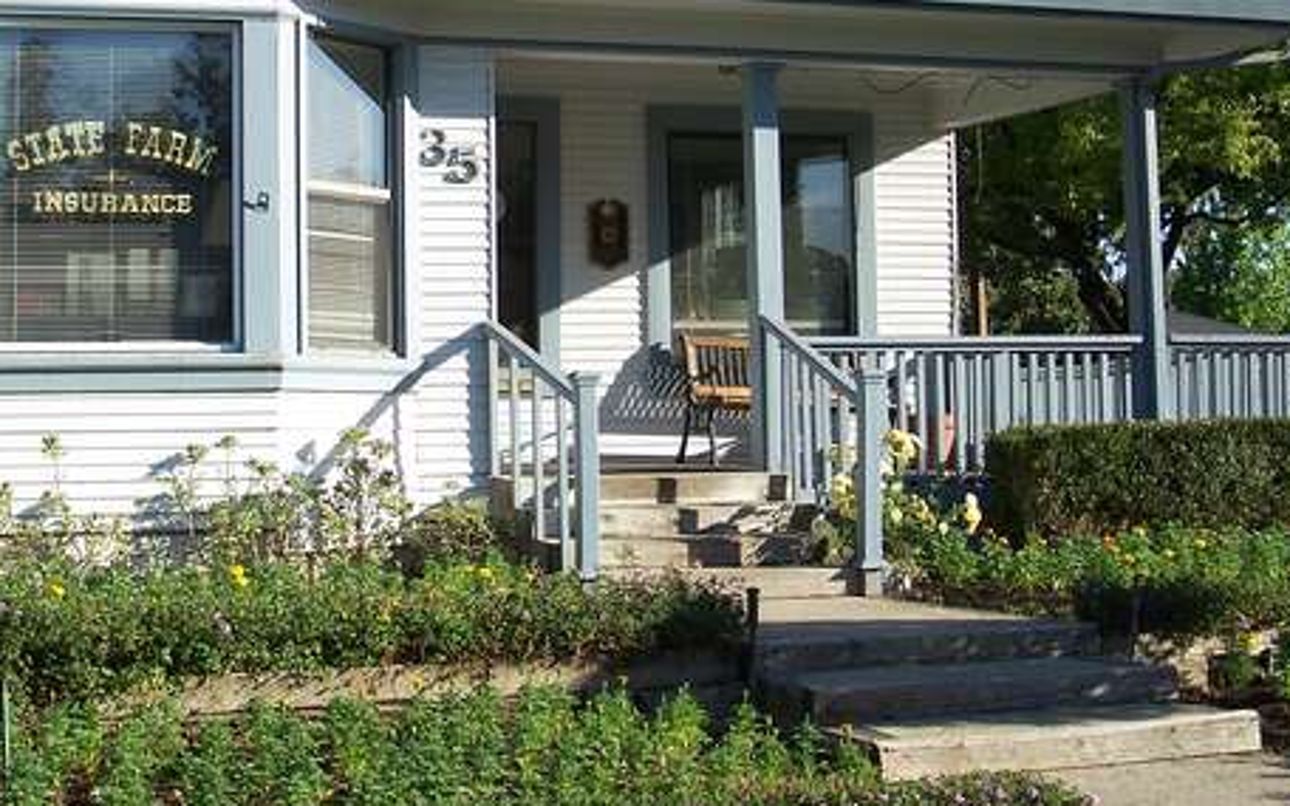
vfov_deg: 19.6
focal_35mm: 66
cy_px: 204
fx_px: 2320
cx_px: 470
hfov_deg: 30.9
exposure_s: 1/640
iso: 64
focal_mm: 7.8
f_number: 2.8
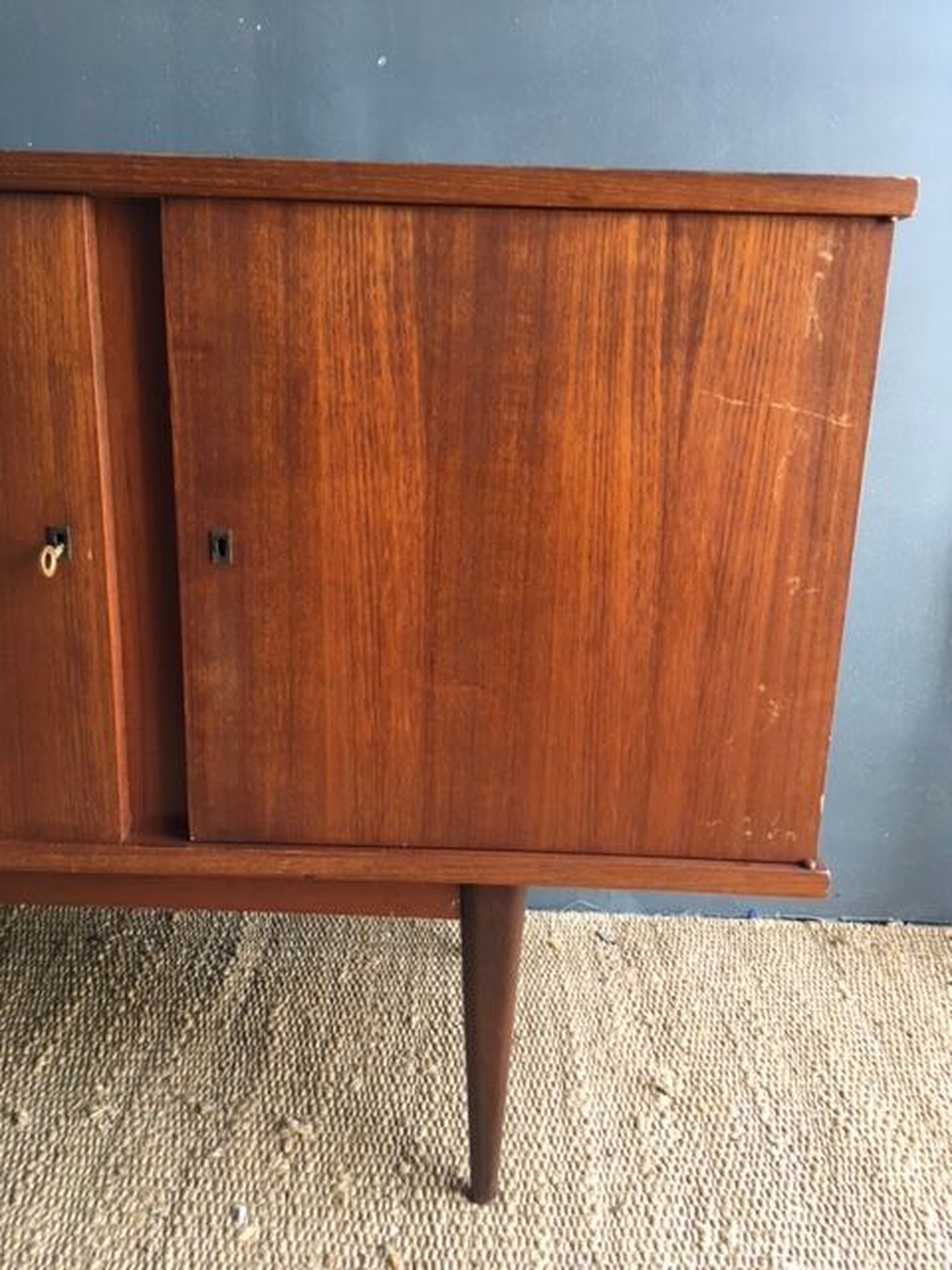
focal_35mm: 29
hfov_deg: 48.2
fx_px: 1063
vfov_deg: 61.7
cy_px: 635
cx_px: 476
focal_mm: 4.15
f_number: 2.2
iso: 50
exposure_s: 1/33
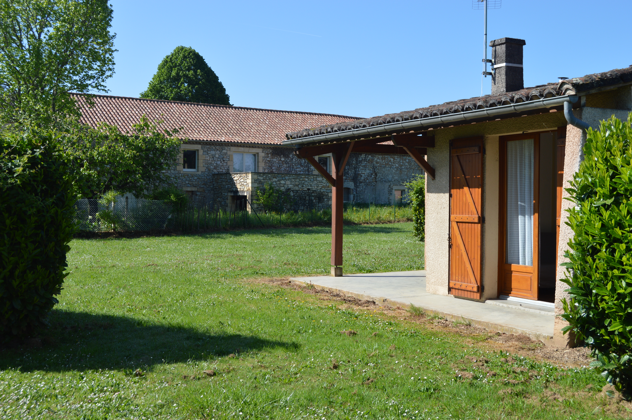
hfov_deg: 43.6
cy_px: 210
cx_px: 316
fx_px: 789
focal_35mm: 45
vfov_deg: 29.8
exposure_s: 1/200
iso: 100
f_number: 7.1
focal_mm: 30
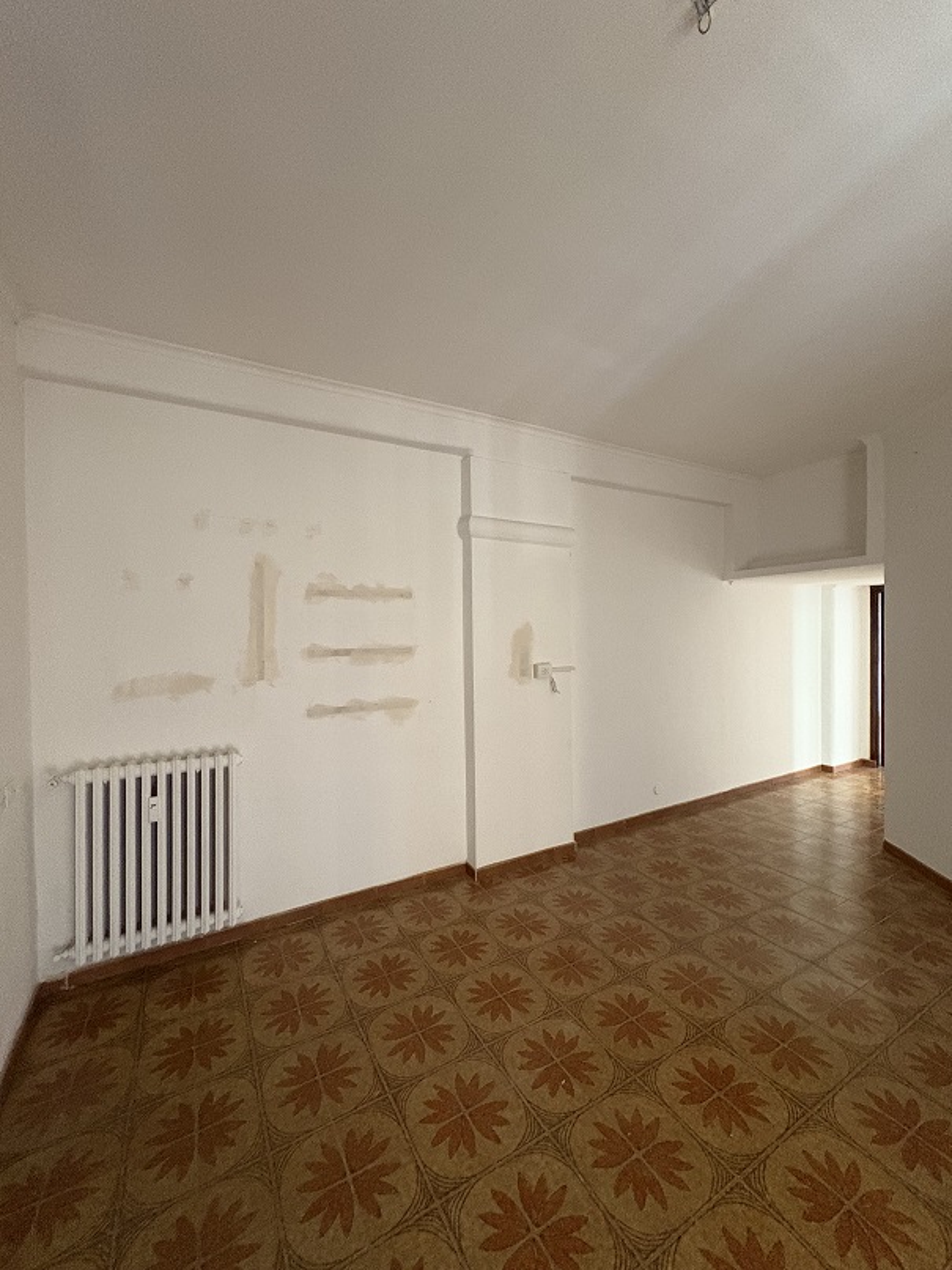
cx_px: 476
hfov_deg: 85.7
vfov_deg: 102.1
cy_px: 635
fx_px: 514
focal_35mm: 14
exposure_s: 1/60
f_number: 2.2
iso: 640
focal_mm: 2.22
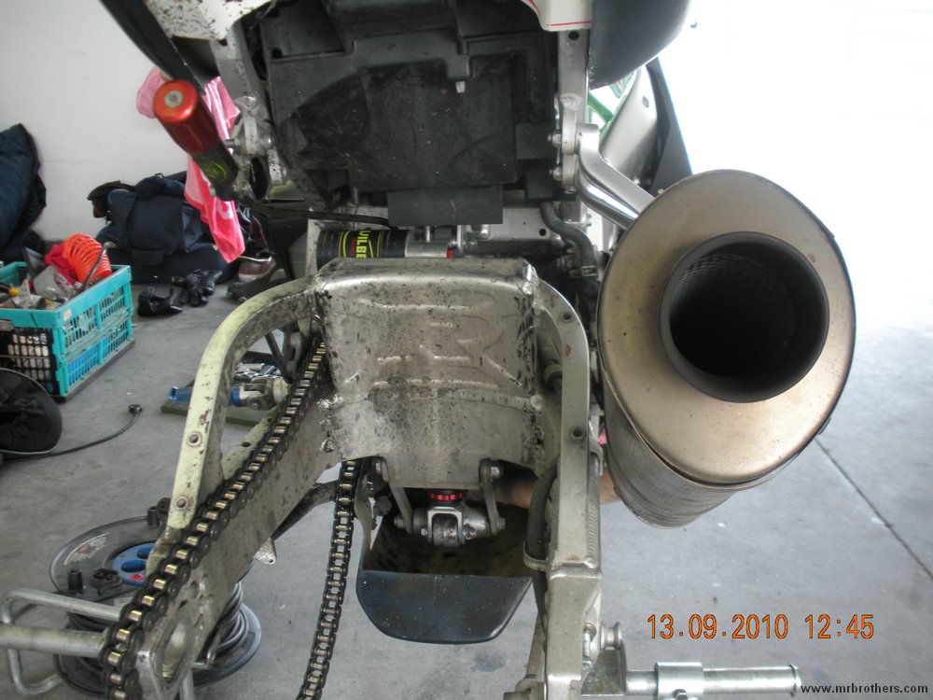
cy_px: 350
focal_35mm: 35
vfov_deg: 40.7
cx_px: 466
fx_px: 943
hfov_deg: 52.6
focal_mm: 6.3
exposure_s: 1/59.8
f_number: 3.5
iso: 135
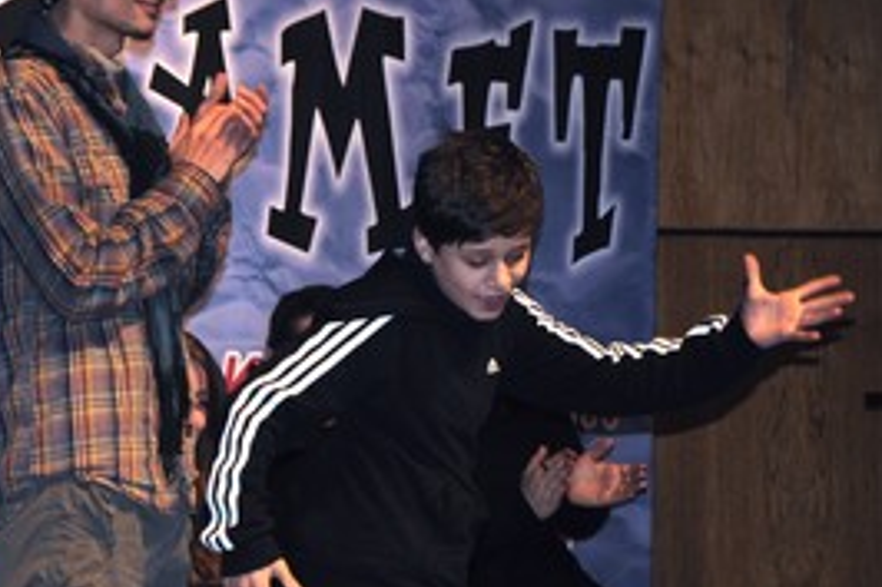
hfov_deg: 7.7
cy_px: 325
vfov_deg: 5.1
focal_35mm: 267
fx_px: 6533
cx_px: 176
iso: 400
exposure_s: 1/60
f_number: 5.6
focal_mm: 105
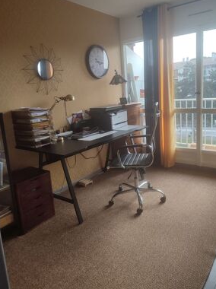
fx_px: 225
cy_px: 135
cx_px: 116
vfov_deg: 65.3
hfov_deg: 51.2
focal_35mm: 27
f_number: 1.89
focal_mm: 5.89
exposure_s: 1/107
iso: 50
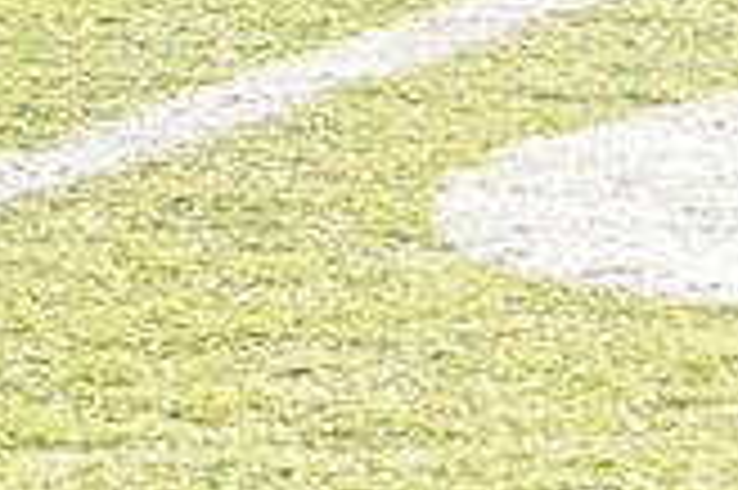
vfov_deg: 2.1
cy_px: -1337
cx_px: 1678
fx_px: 12898
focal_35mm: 630
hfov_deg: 3.2
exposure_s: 1/350
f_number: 8
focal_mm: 55
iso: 800
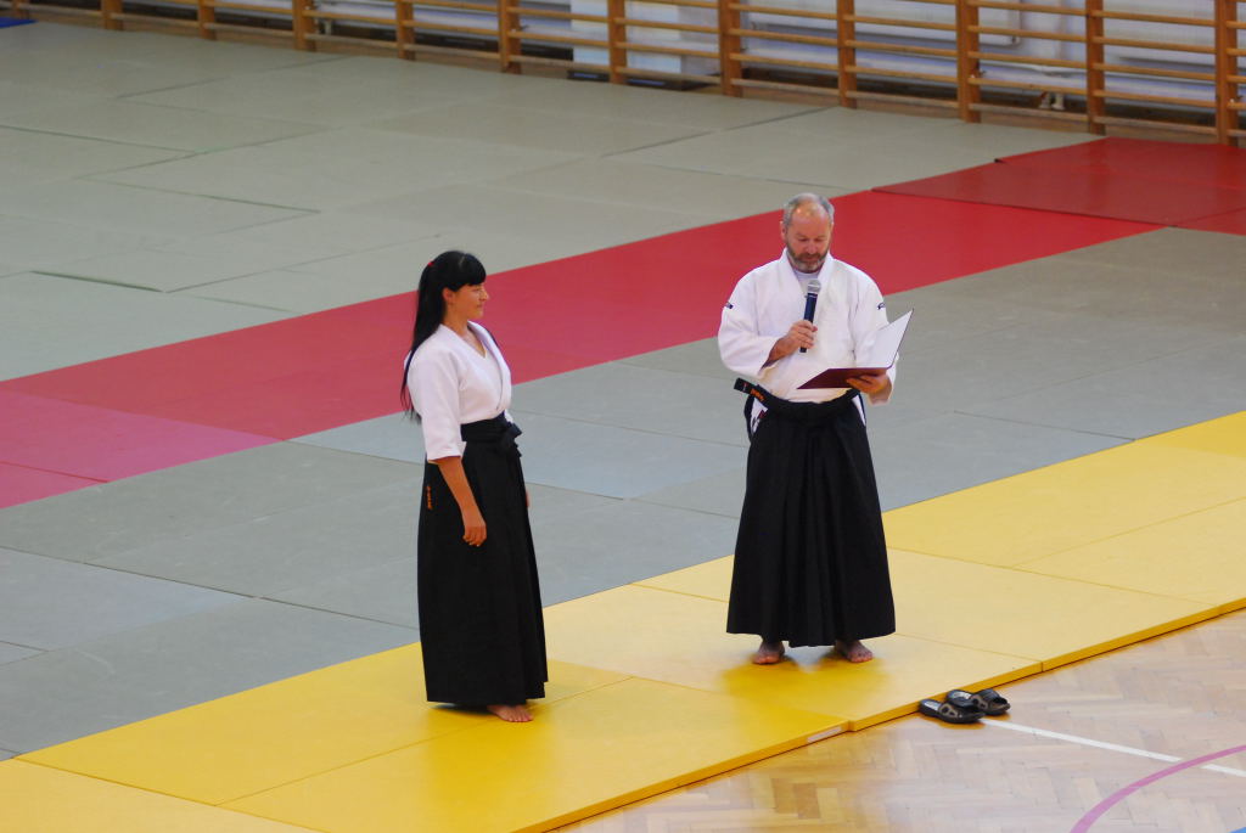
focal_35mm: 158
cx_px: 623
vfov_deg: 8.7
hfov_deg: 13.0
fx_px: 5457
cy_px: 416
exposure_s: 1/125
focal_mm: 105
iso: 800
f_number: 2.8
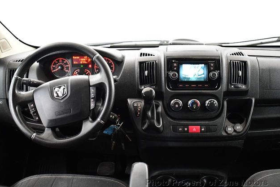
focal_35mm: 37
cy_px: 95
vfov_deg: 35.9
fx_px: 288
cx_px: 139
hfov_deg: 51.9
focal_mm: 18
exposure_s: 1/60
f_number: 3.5
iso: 3600
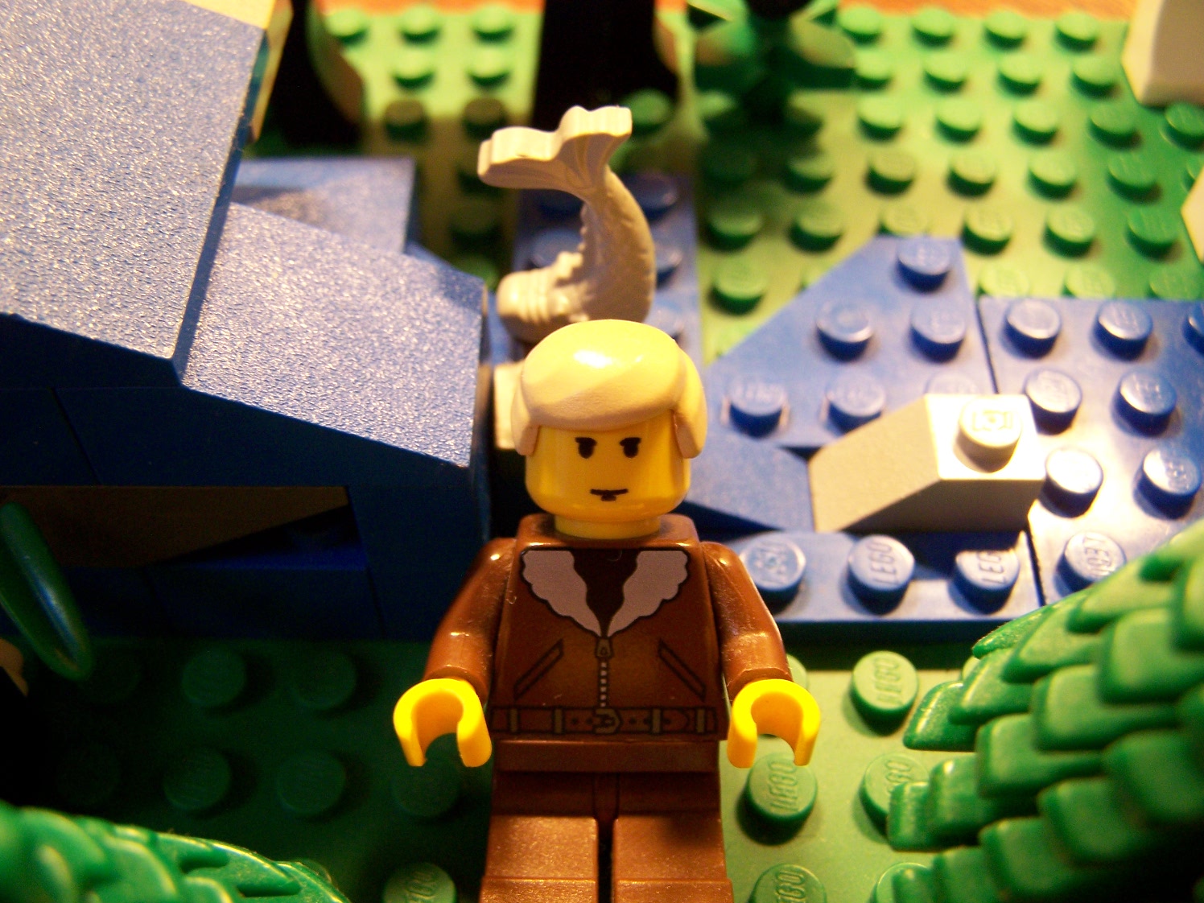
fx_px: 1322
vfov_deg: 37.7
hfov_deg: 49.0
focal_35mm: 38
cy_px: 452
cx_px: 602
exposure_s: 1/15
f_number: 2.8
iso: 160
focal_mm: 6.3
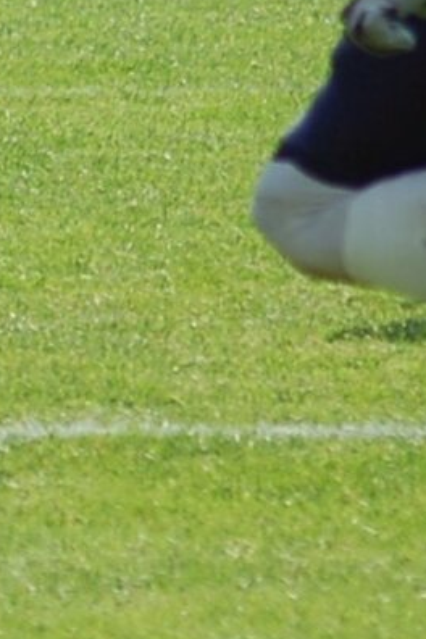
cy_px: -210
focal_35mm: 916
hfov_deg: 1.5
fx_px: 16258
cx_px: -773
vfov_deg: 2.2
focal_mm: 110
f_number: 4.5
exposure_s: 1/1000
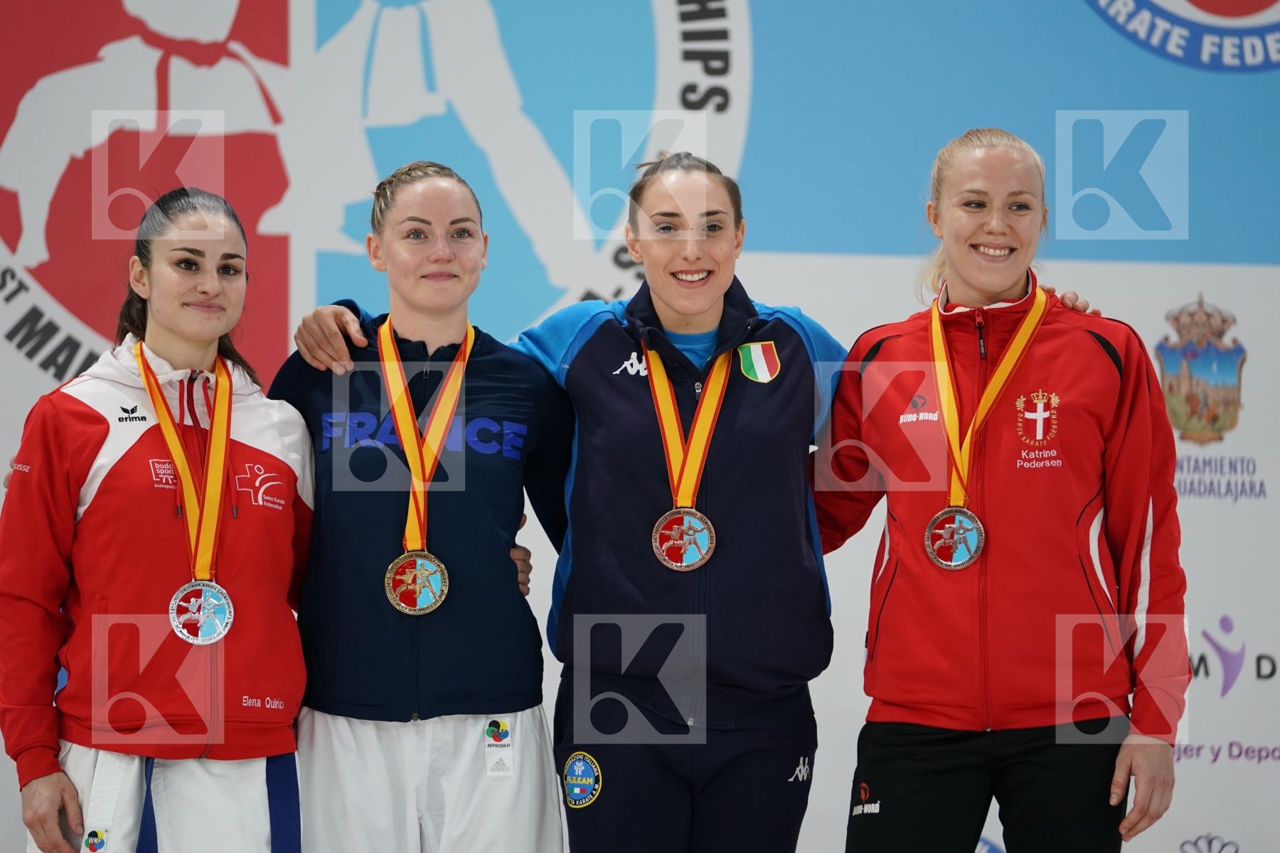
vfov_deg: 9.4
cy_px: 426
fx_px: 5191
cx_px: 640
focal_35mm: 146
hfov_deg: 14.1
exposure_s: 1/250
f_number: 2.8
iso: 1250
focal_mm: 146
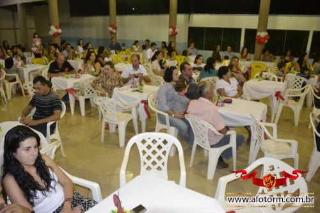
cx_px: 160
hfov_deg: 61.9
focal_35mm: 30
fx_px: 267
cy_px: 106
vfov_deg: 43.6
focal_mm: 20
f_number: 3.5
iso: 3200
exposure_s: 1/60
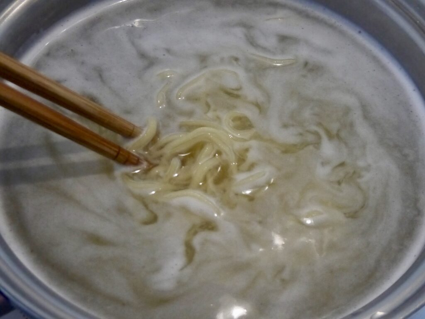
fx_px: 663
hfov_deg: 35.5
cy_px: 160
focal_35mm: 54
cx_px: 212
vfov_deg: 27.0
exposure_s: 1/125
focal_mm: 14
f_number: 3.5
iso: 1000
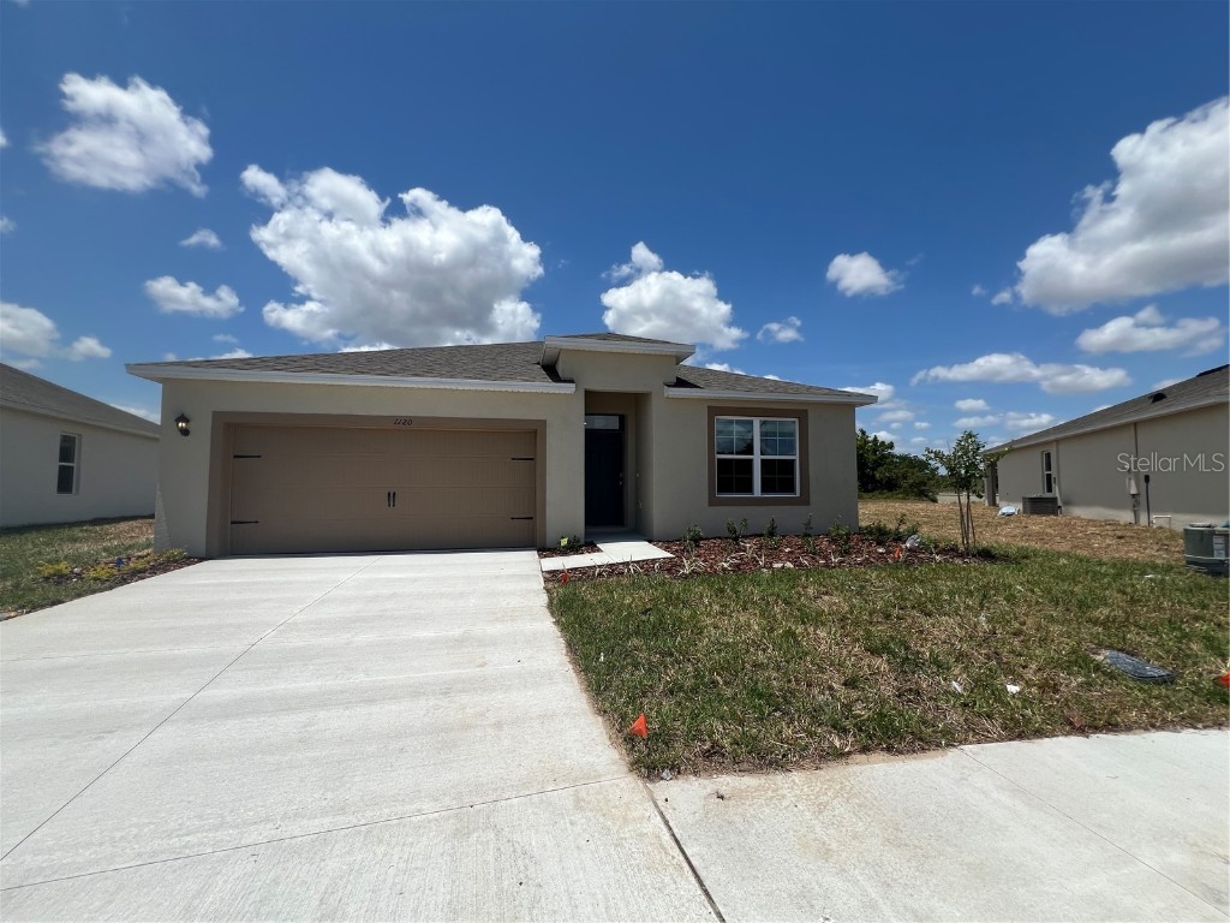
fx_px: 462
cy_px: 462
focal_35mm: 13
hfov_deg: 106.2
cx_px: 615
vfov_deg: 89.9
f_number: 1.8
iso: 32
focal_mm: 1.57
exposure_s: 1/2874
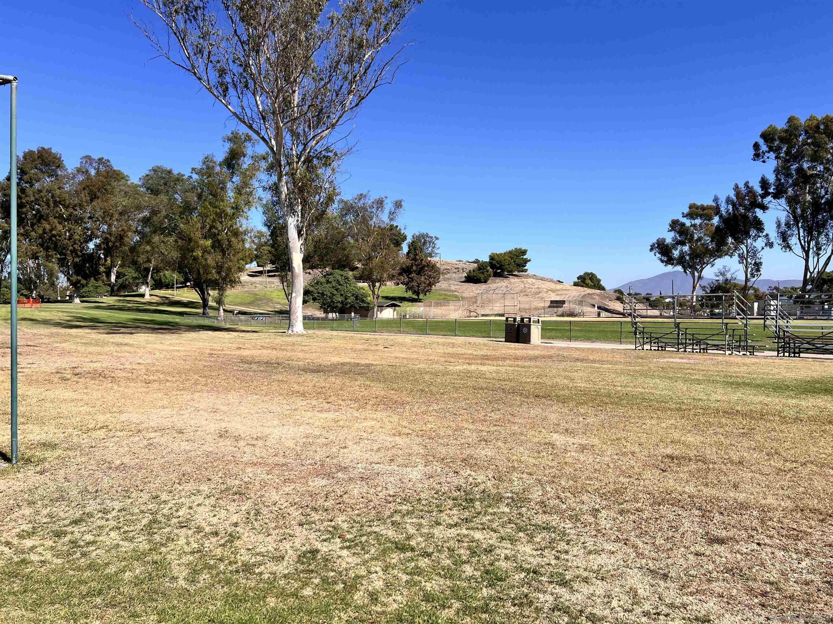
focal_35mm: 26
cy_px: 312
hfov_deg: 67.3
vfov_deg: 53.1
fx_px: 626
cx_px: 416
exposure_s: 1/4831
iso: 50
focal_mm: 5.7
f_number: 1.5
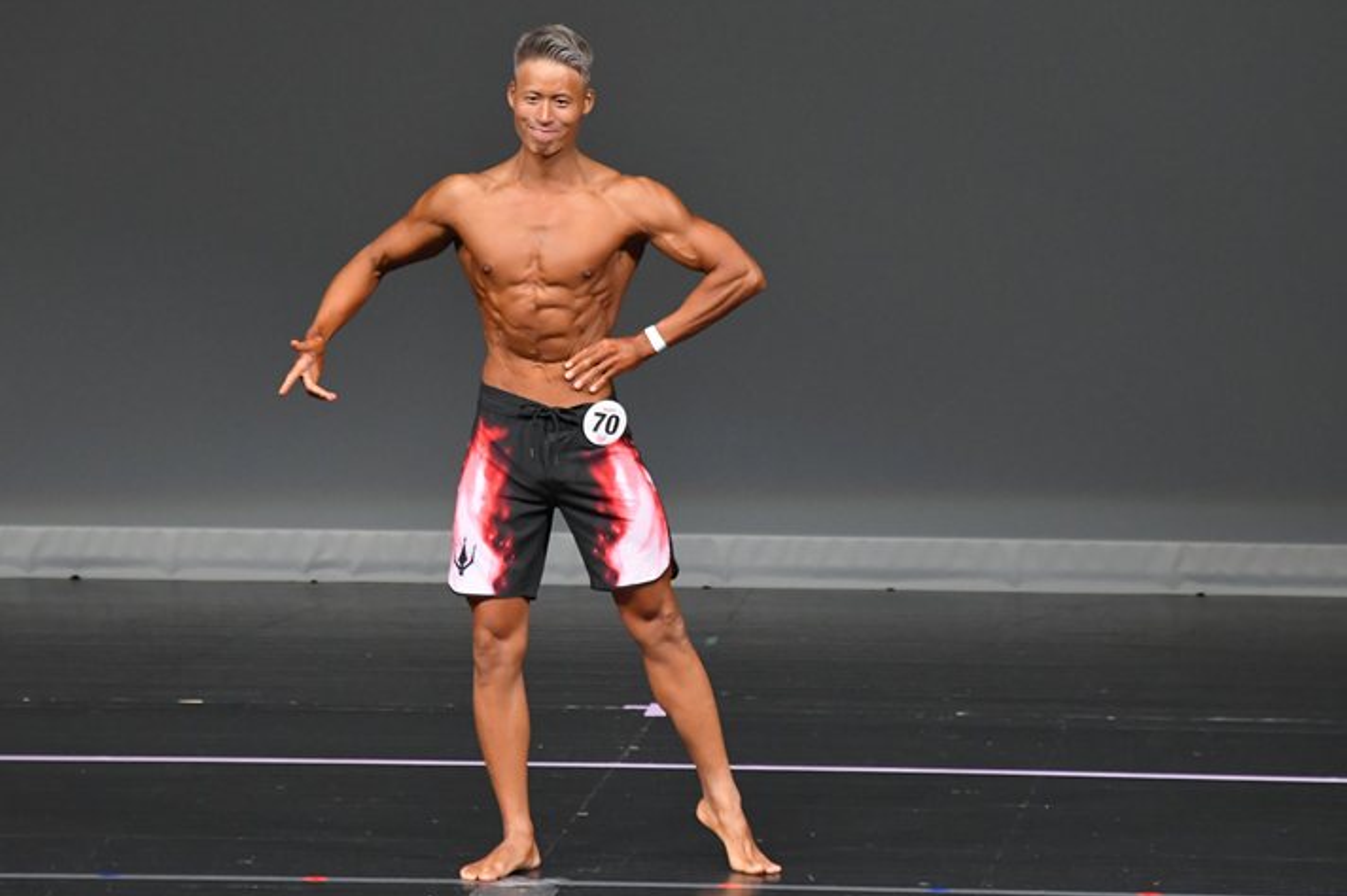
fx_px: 12827
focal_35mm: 343
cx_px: 627
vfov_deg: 4.0
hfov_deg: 6.0
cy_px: 420
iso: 4000
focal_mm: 210
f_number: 5.6
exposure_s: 1/400
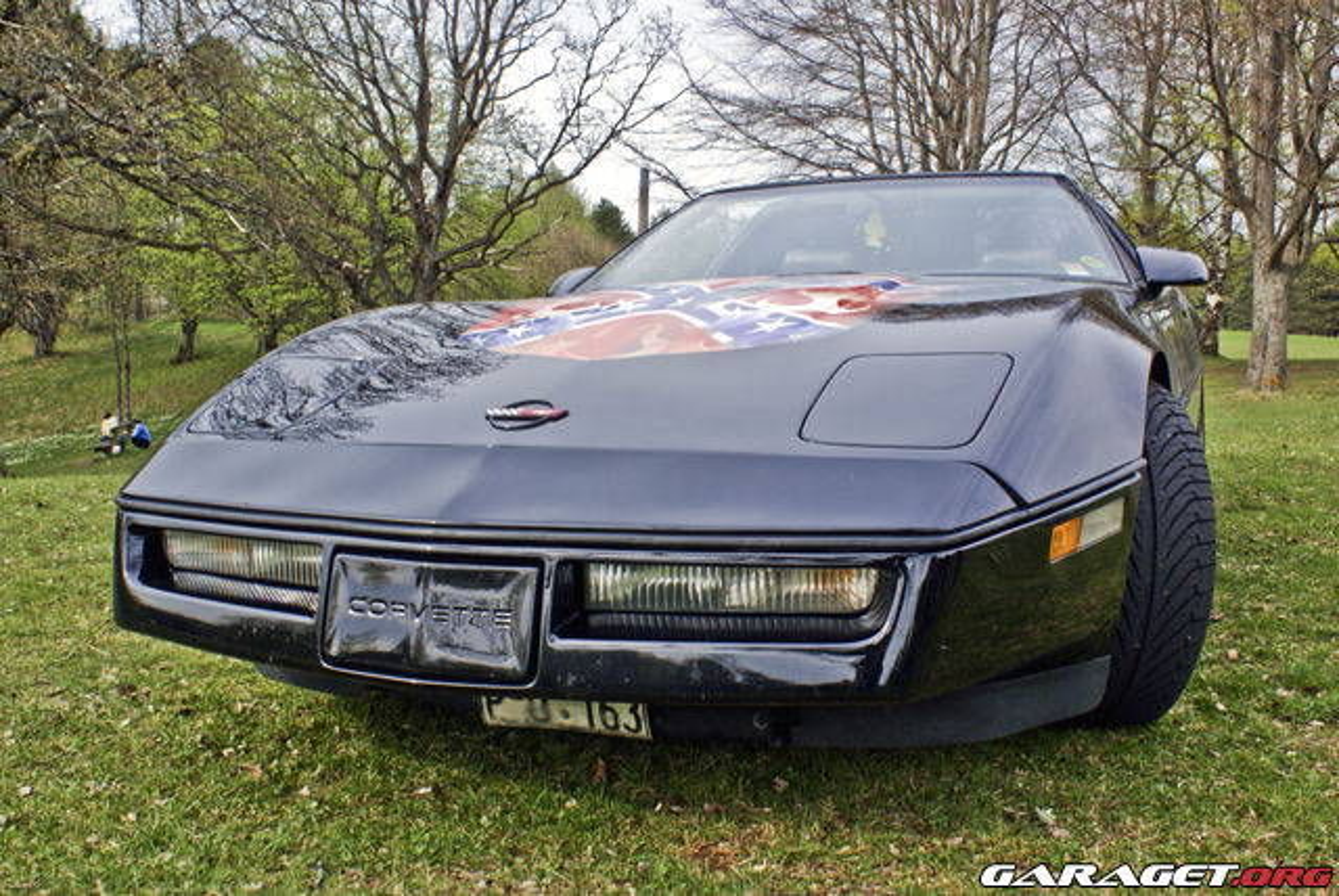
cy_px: 448
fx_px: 1340
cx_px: 670
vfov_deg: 36.9
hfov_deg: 53.1
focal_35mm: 36
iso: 250
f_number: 22
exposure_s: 1/40
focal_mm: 24
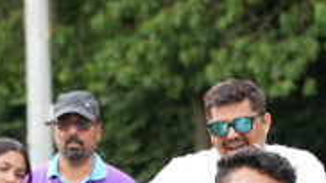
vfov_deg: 3.1
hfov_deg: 5.6
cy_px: 281
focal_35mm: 384
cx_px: 104
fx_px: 3313
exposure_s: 1/800
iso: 250
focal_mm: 65.1
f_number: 2.8
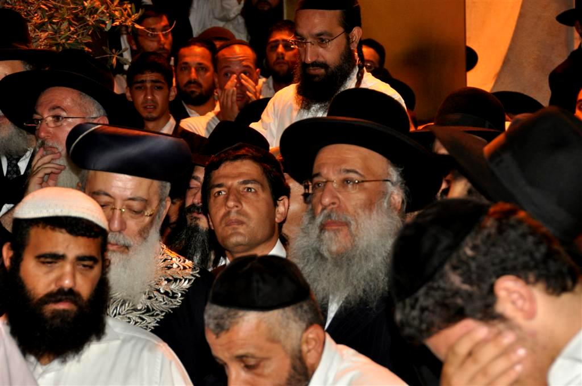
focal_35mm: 105
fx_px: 1695
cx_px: 291
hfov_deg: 19.5
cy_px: 193
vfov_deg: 13.0
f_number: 5
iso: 800
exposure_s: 1/60
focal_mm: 70
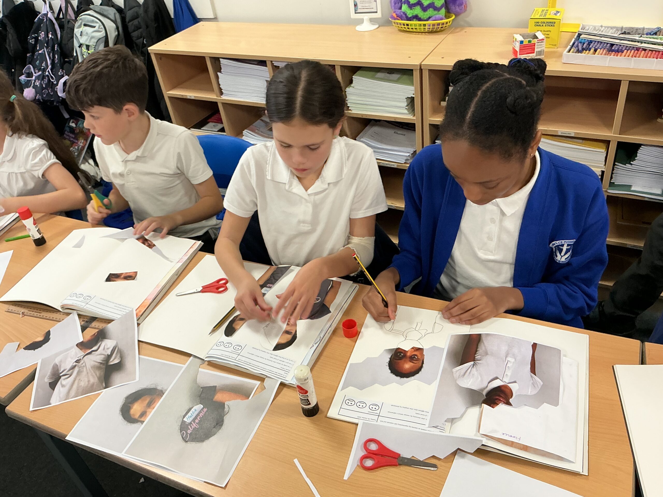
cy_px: 248
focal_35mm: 29
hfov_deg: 61.7
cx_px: 332
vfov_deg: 48.2
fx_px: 555
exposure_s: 1/60
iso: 80
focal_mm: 3
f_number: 1.8
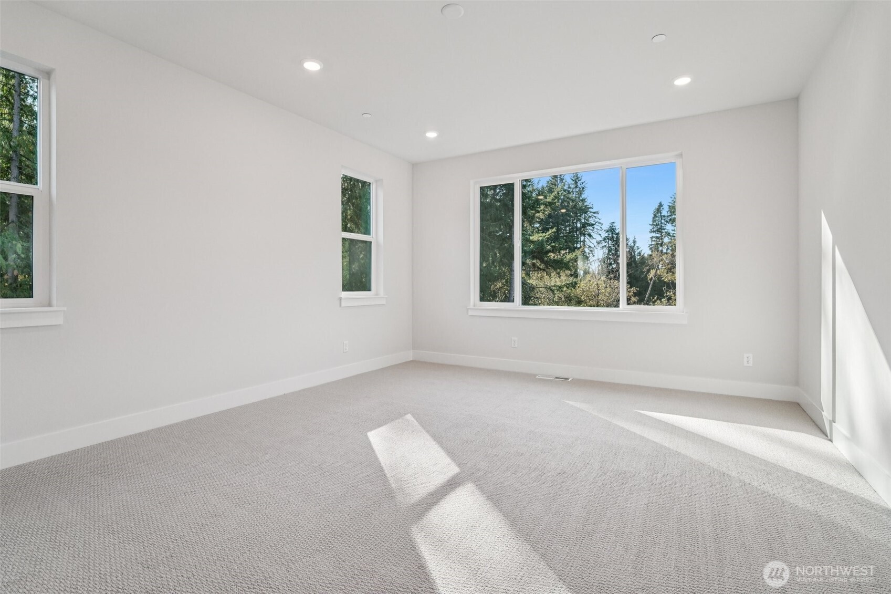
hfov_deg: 96.7
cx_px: 446
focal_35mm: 16
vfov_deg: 73.7
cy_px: 297
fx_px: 396
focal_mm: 16
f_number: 8
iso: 1600
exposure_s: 1/200
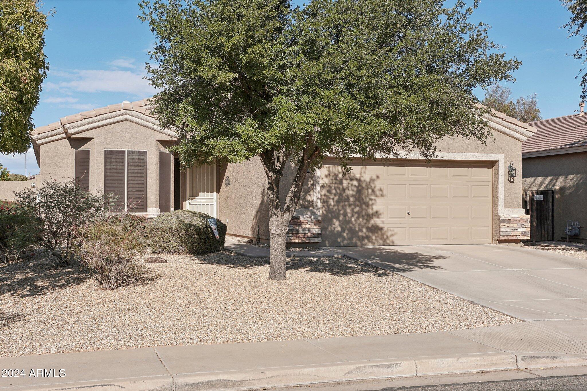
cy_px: 196
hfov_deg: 46.4
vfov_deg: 31.9
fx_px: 685
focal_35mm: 42
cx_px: 294
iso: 160
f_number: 8
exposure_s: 1/500
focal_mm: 28
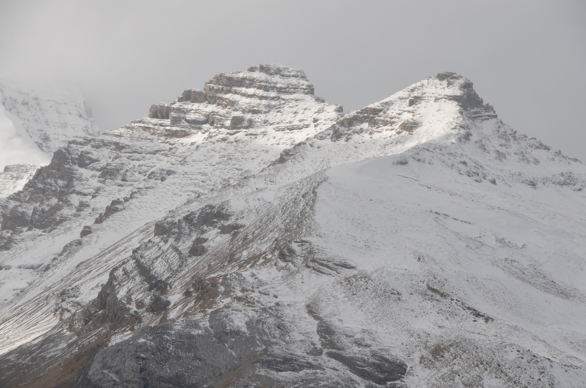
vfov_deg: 9.1
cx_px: 293
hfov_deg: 13.7
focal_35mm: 150
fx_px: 2437
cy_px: 194
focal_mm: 100
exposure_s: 1/400
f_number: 10
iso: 100
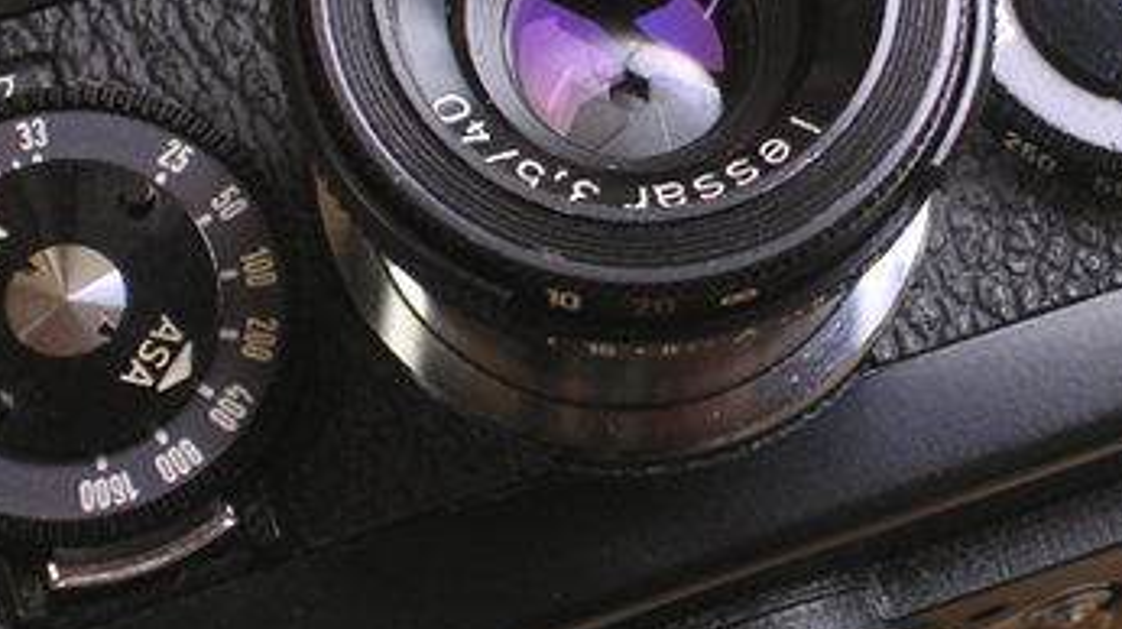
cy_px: 65
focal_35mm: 152
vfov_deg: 7.9
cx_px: 603
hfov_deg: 14.2
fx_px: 4519
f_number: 4.5
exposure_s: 1/12
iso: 100
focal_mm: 15.2
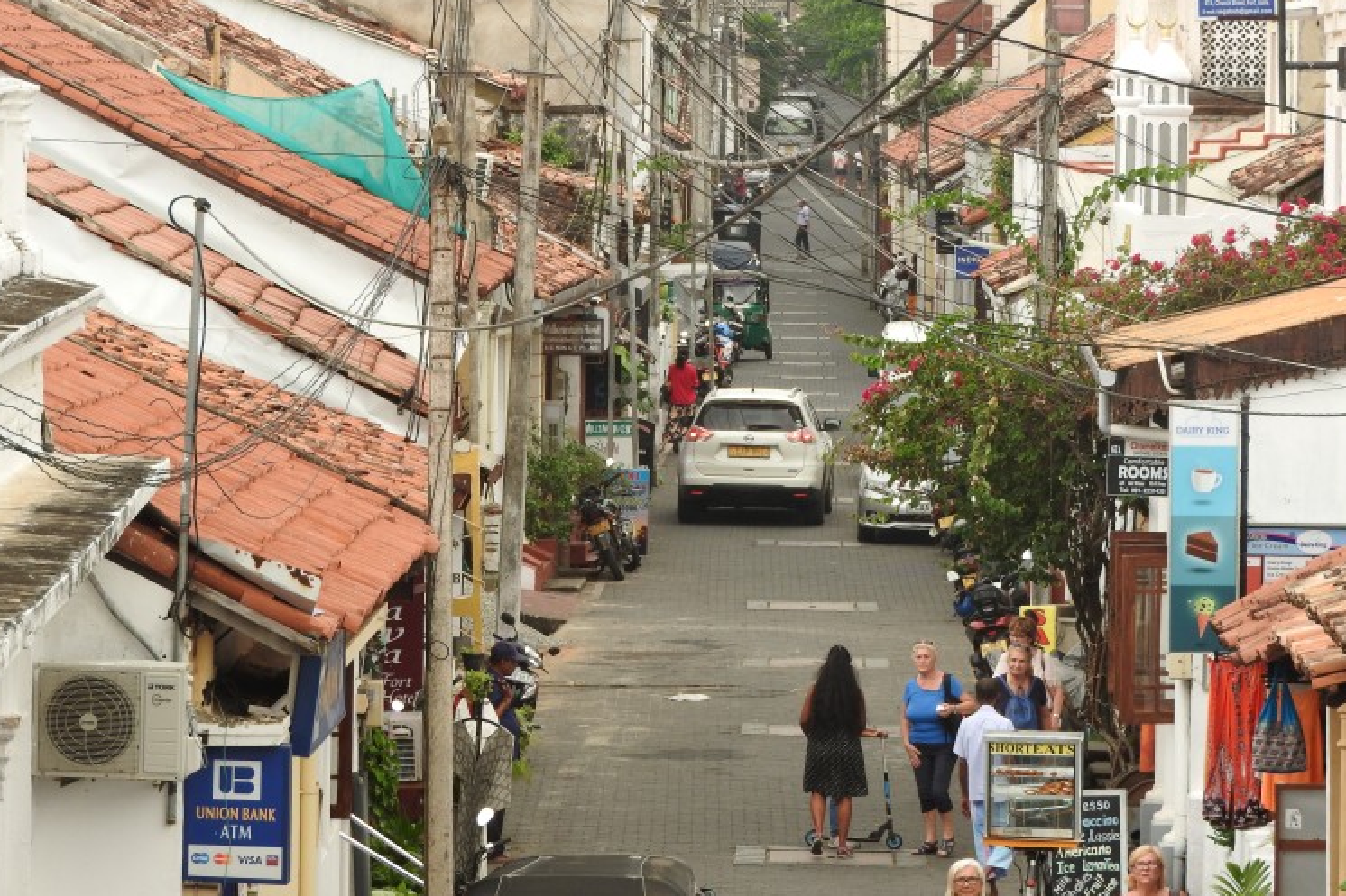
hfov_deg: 9.2
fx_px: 8335
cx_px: 671
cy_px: 371
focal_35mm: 223
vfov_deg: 6.2
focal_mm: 35.8
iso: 140
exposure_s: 1/60
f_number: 5.3
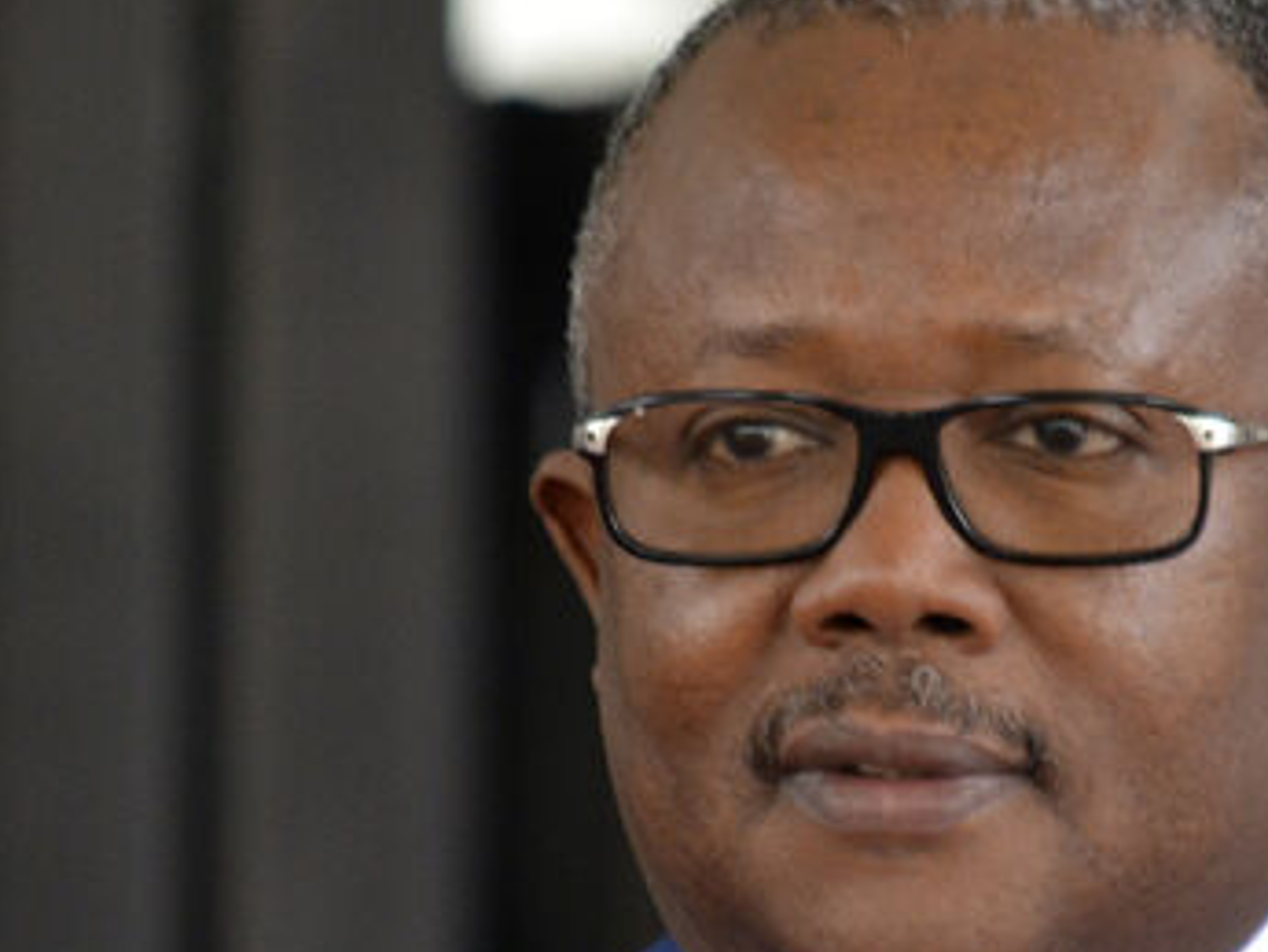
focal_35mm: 1147
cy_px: 788
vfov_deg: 1.3
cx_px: 948
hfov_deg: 1.7
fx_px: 42030
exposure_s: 1/400
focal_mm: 280
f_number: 5.6
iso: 1600
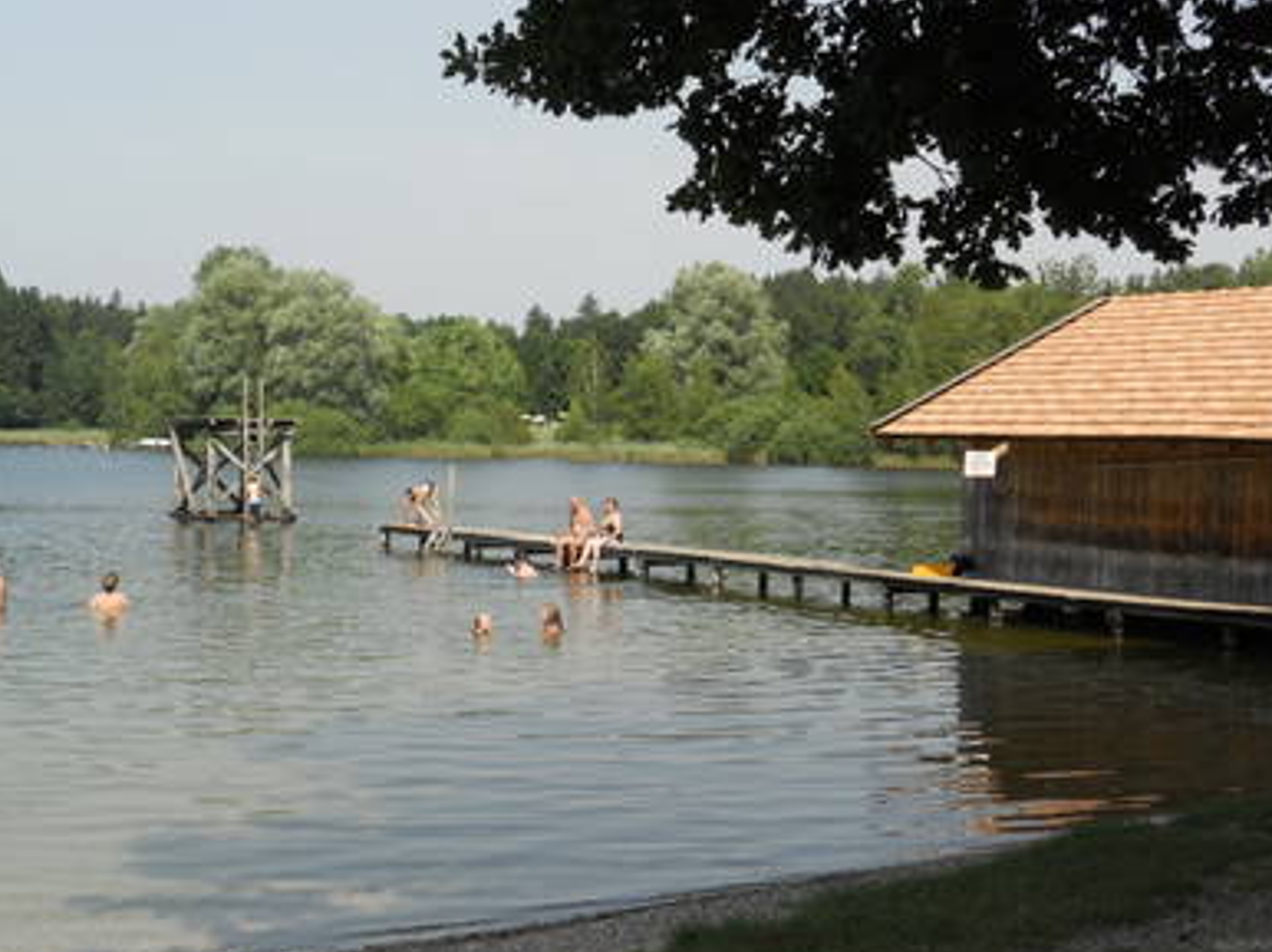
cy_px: 491
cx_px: 649
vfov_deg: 26.1
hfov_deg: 34.4
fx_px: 2056
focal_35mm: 56
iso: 80
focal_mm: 9.8
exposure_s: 1/400
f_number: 4.8
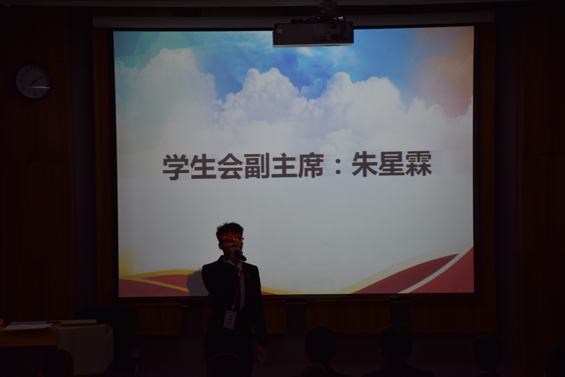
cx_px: 282
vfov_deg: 13.8
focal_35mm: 99
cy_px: 188
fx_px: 1553
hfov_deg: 20.6
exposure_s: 1/125
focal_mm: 66
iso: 320
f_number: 5
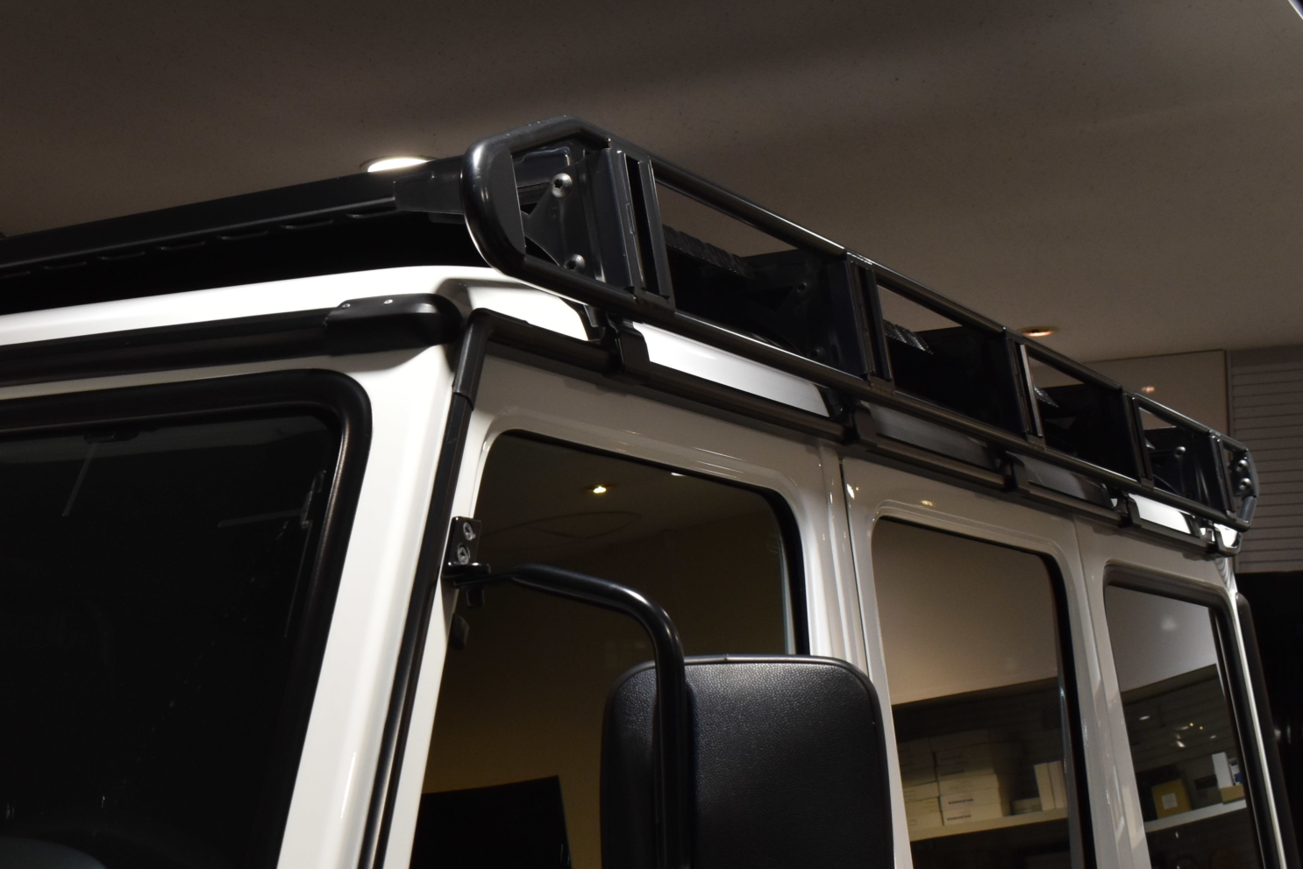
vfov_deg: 21.9
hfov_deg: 31.3
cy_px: 556
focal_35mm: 62
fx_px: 2244
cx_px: 217
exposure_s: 1/40
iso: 560
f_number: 8
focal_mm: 24
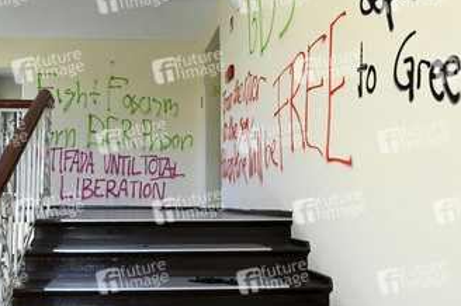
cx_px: 151
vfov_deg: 39.8
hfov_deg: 56.0
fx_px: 422
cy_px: 173
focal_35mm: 33
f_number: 6.3
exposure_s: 1/500
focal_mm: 24
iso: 4000
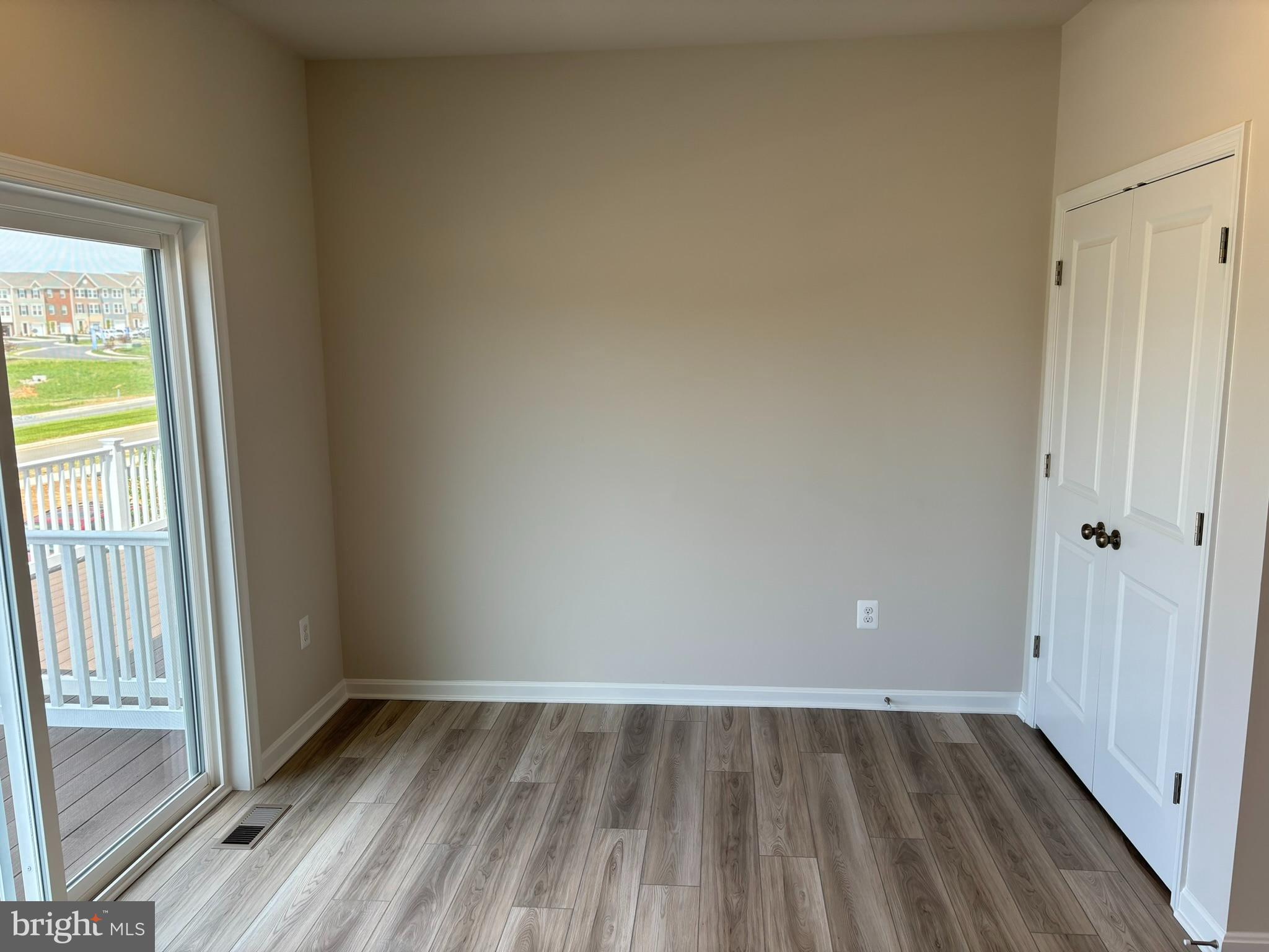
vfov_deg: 53.1
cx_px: 634
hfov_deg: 67.3
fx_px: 953
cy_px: 476
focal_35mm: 26
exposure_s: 1/265
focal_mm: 5.96
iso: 50
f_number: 1.6
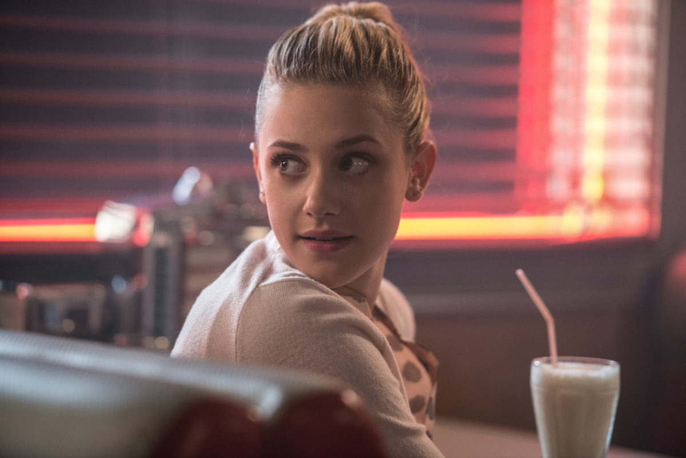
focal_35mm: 170
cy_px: 229
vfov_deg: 8.1
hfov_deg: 12.1
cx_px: 343
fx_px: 3240
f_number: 2.8
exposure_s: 1/100
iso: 1250
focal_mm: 170
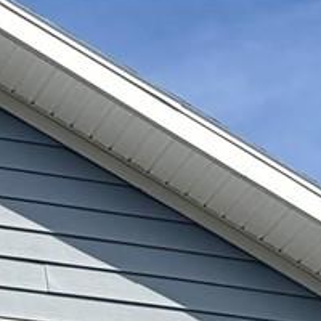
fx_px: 1784
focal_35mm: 170
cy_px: 952
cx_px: -387
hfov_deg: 9.4
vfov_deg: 8.6
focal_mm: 6.76
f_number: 1.78
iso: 80
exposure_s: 1/3247
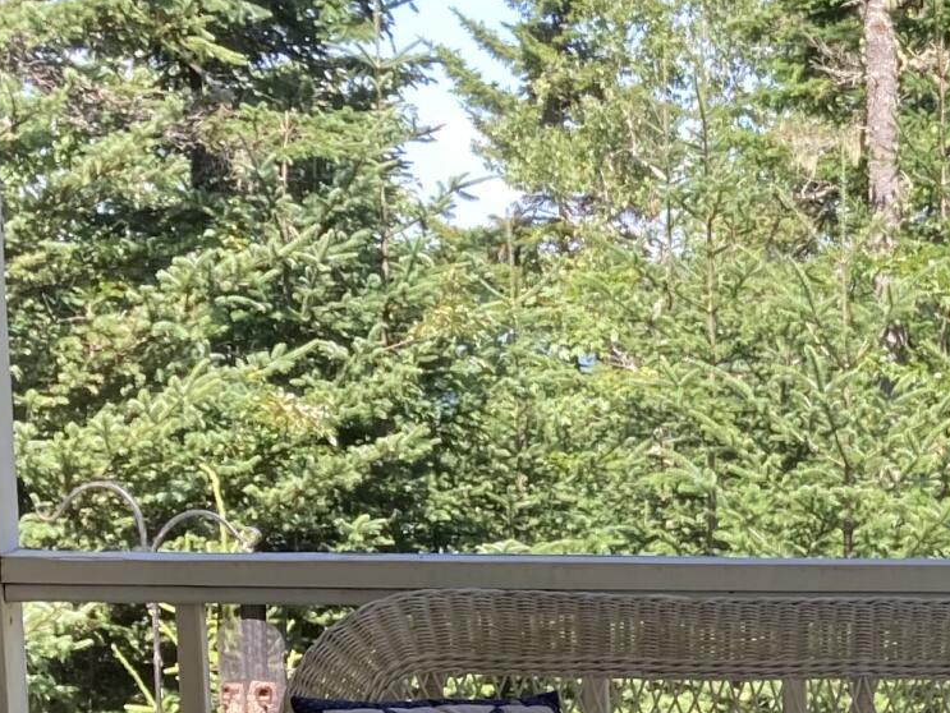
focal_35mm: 113
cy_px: 883
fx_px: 3103
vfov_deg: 12.8
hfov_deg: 16.6
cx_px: 1161
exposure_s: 1/121
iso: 25
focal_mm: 3.99
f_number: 1.8
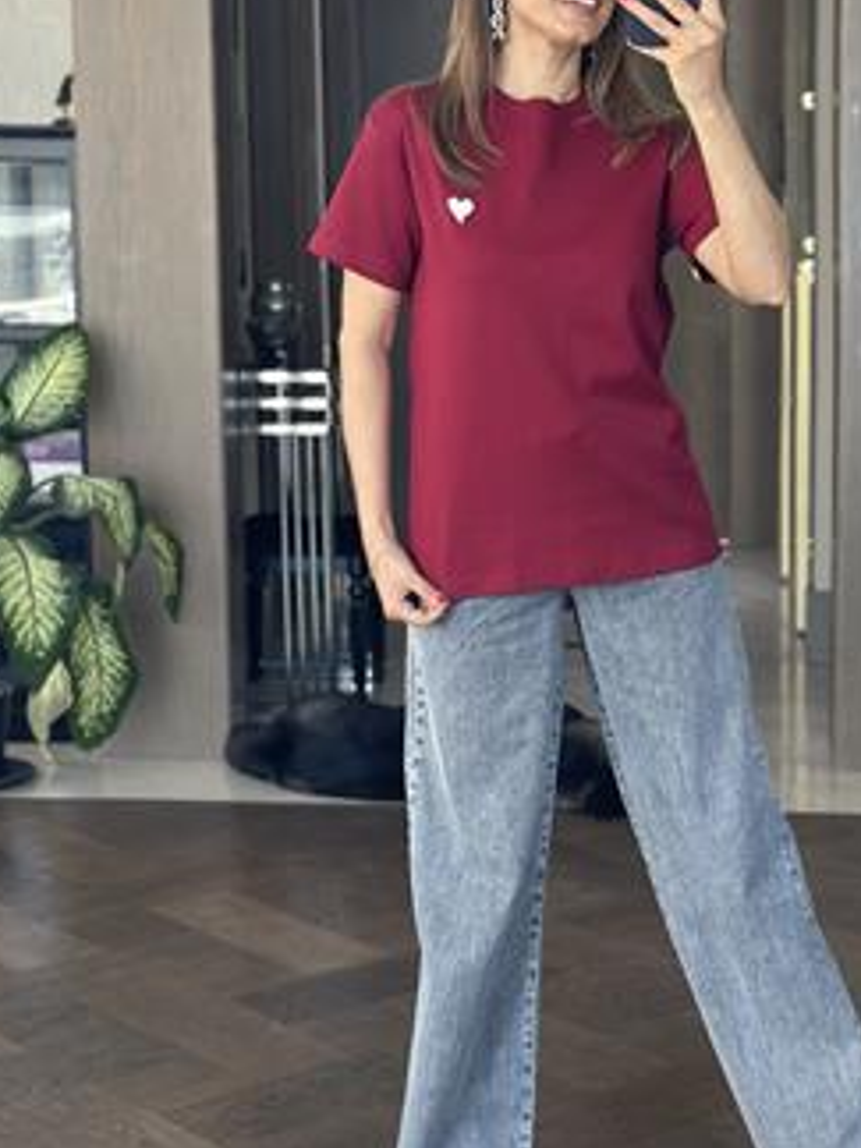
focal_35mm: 75
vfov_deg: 26.0
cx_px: 592
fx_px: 2487
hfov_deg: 19.6
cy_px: 528
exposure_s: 1/88
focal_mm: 6.86
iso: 125
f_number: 1.78
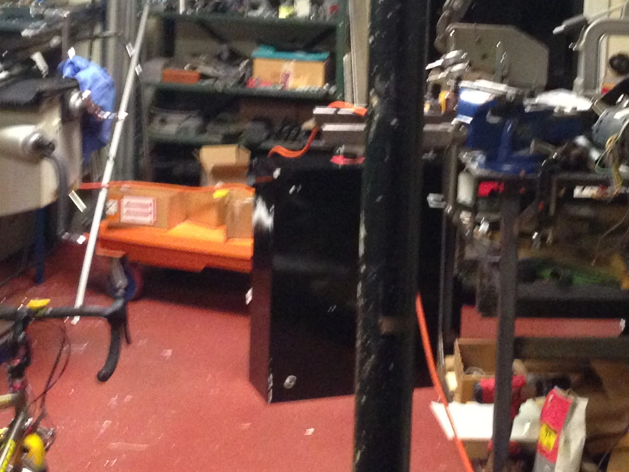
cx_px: 393
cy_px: 9
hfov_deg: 23.0
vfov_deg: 17.0
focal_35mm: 85
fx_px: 1544
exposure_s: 1/20
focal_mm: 4.13
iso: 400
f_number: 2.4
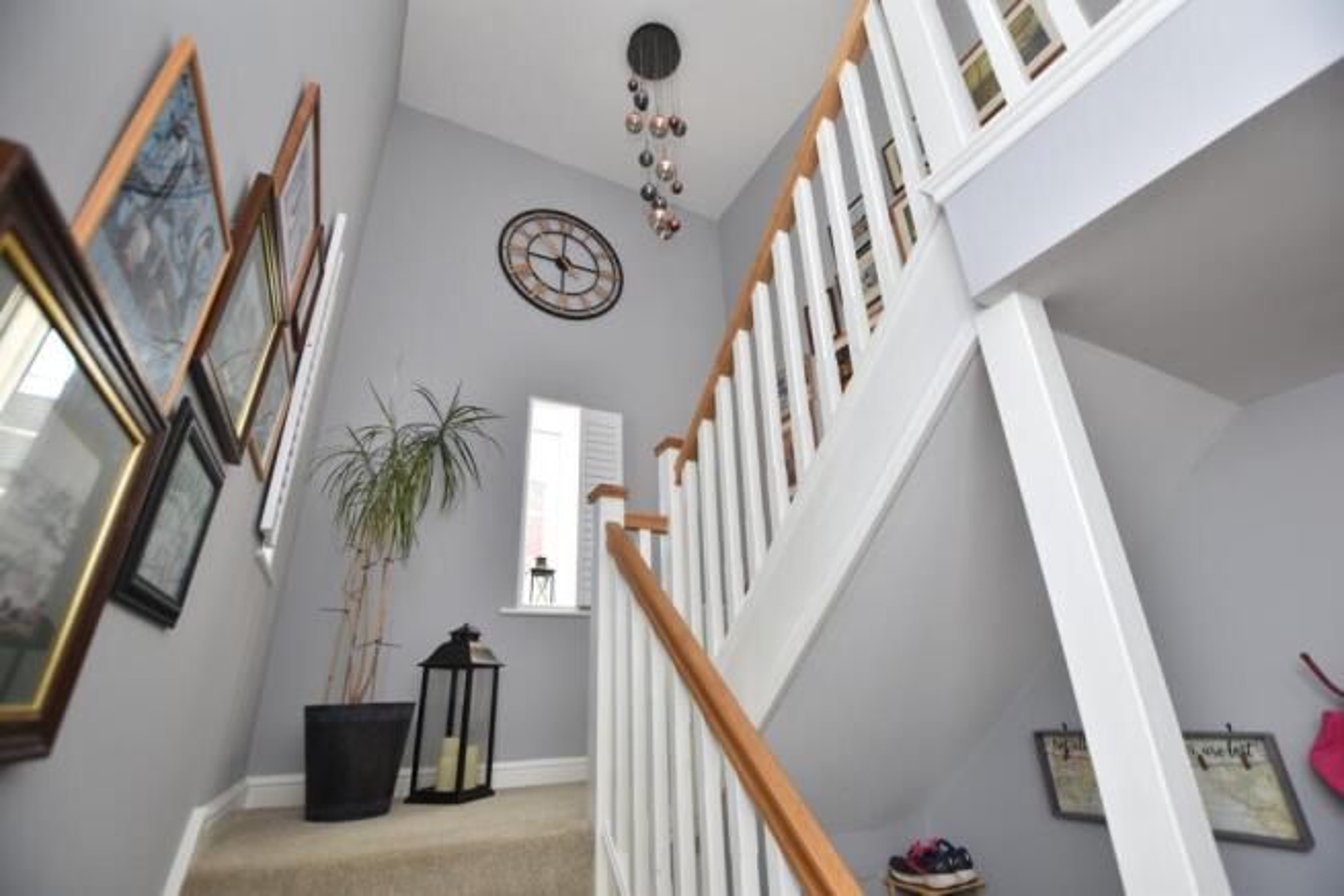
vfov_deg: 77.4
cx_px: 672
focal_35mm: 15
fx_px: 560
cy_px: 448
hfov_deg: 100.4
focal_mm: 10
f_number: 3.5
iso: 100
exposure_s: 1/40
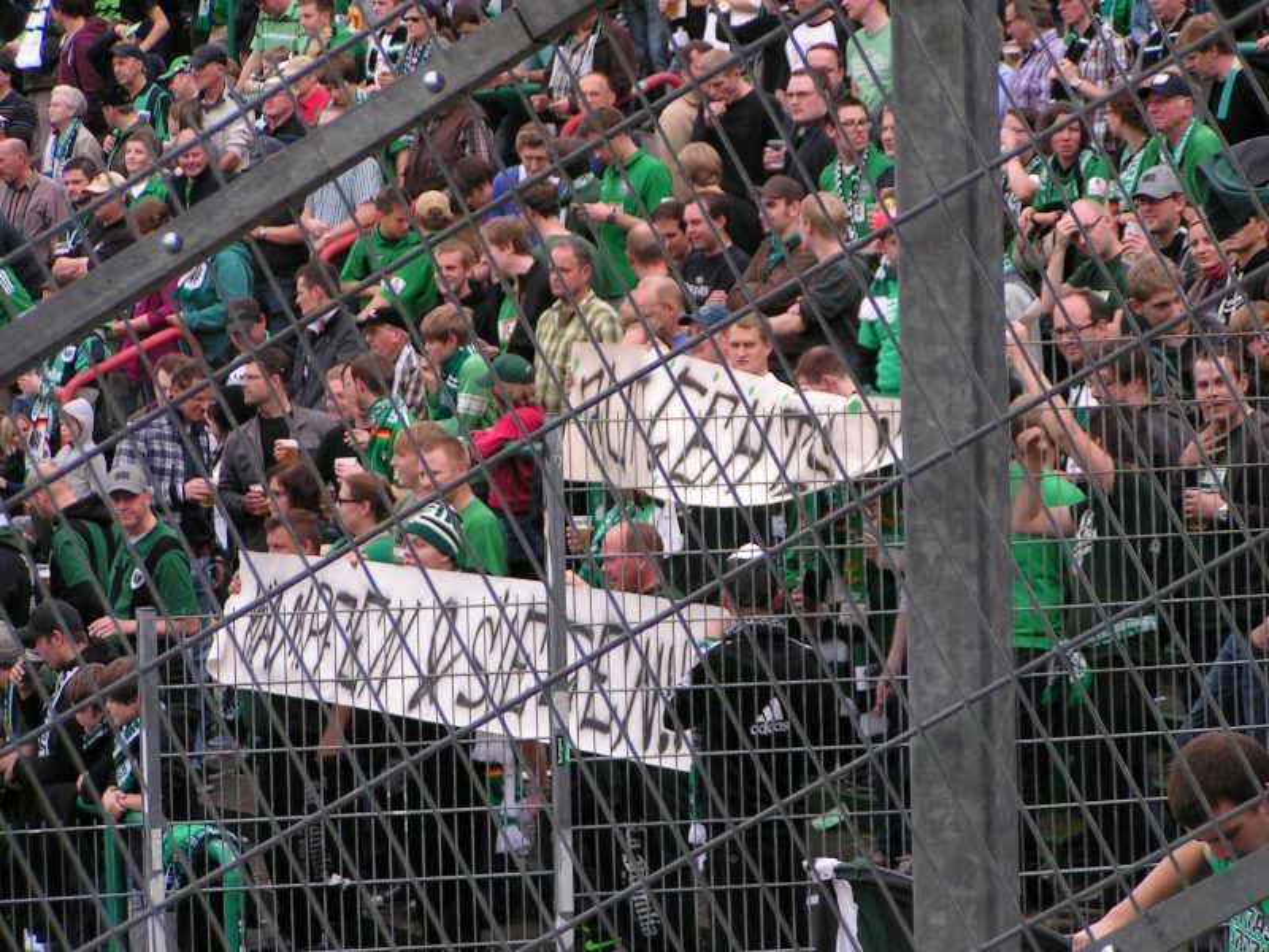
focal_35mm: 164
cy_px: 476
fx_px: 6012
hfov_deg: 12.0
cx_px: 634
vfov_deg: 9.1
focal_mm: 25.1
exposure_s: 1/200
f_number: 3.5
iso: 50
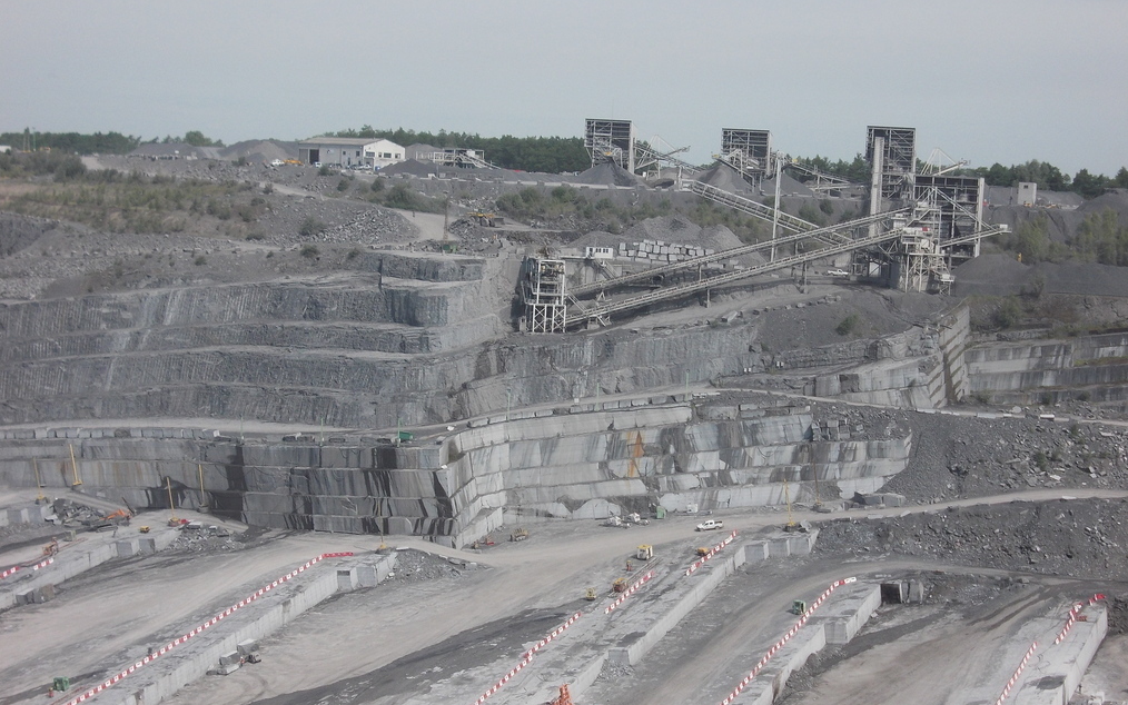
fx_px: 2337
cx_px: 561
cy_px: 408
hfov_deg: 27.1
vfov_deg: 17.2
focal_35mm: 76
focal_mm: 10
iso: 80
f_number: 8.6
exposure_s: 1/125
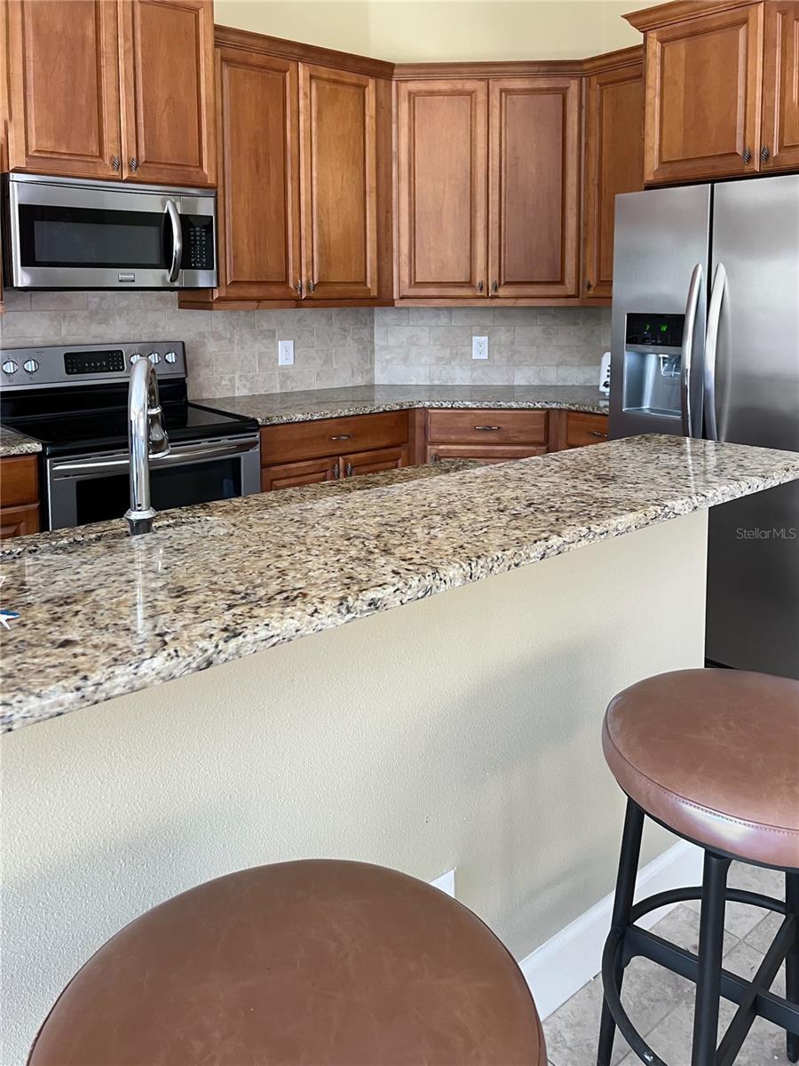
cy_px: 533
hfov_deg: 53.1
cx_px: 400
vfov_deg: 67.3
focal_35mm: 26
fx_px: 800
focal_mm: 5.7
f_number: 1.5
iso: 200
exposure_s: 1/60
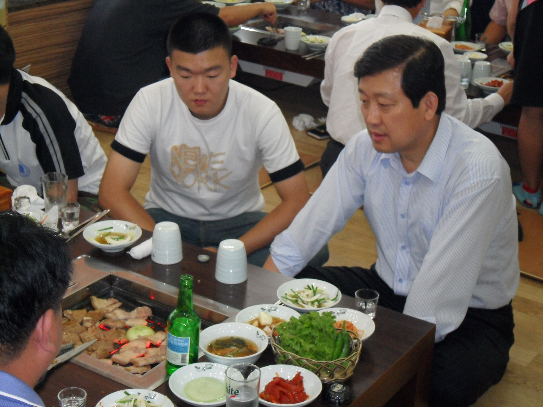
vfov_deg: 21.9
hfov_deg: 29.0
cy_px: 204
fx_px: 1051
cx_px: 272
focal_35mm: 67
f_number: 4.2
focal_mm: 12
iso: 400
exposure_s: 1/60
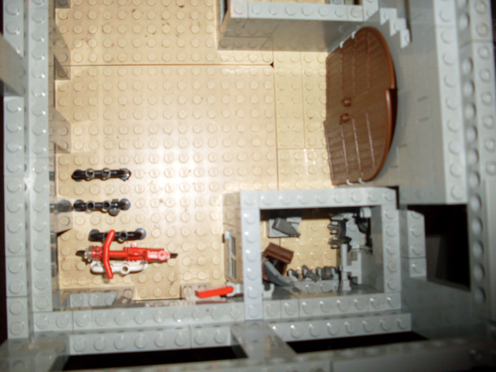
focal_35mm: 38
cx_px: 248
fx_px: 544
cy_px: 186
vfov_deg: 37.7
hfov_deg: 49.0
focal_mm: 6.3
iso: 100
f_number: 2.8
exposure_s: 1/45
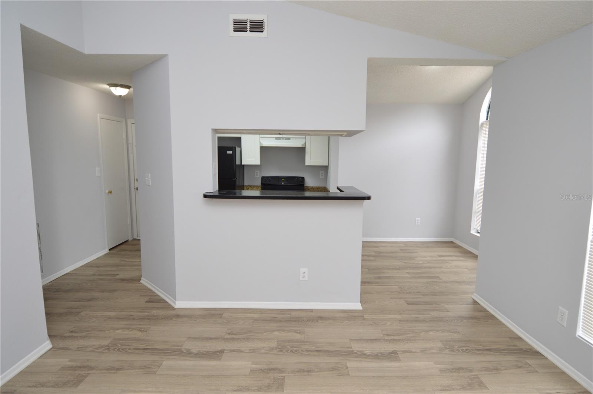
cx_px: 296
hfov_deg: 90.1
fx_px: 296
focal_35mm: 18
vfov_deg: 67.3
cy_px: 197
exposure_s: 1/80
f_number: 4.5
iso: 400
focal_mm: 12
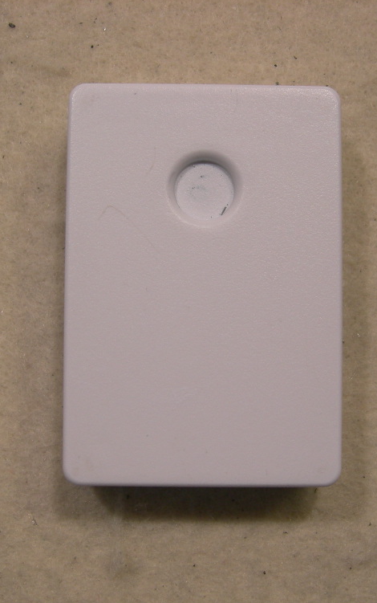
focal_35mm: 52
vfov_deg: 38.9
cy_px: 305
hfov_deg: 24.9
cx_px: 193
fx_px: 854
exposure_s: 1/71
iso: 64
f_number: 3.4
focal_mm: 7.5
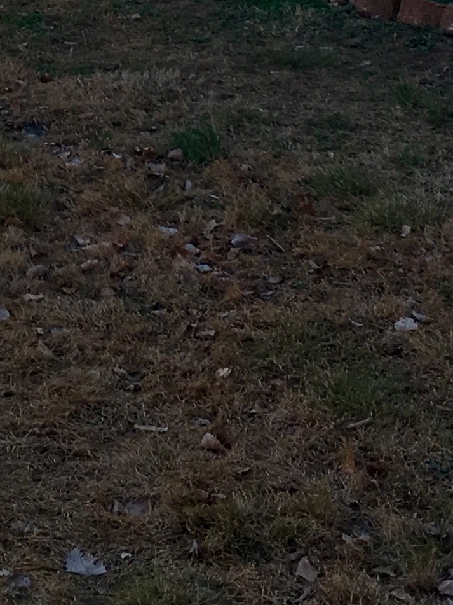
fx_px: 2147
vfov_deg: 15.0
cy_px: -261
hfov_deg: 11.7
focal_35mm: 123
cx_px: -137
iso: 25
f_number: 2.2
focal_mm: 4.15
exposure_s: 1/447
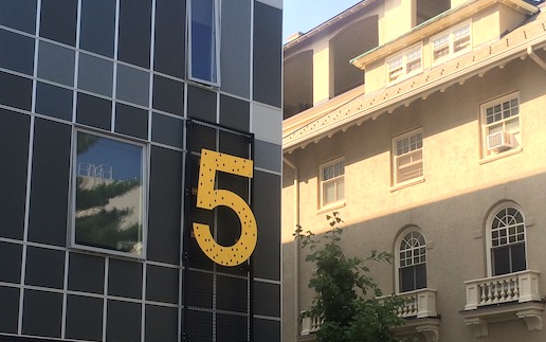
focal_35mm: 61
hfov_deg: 33.4
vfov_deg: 21.1
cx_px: 244
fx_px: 908
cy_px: 270
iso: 32
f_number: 2.2
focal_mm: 4.15
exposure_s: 1/672
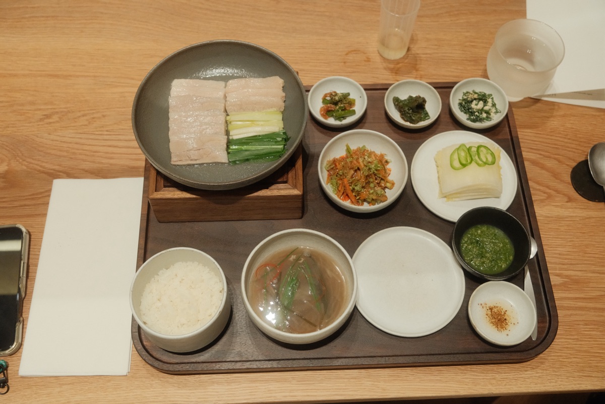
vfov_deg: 35.9
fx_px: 622
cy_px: 202
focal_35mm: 37
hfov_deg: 51.9
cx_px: 302
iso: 3200
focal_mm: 24.8
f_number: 3.6
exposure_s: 1/125
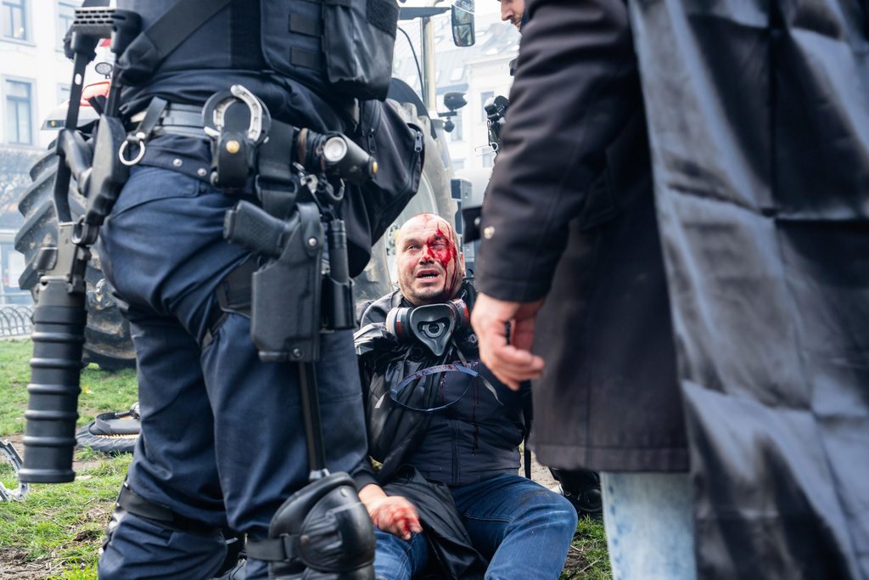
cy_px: 290
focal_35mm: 46
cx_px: 434
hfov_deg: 42.7
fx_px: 1110
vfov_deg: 29.3
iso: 1000
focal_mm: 46
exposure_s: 1/80
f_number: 5.6
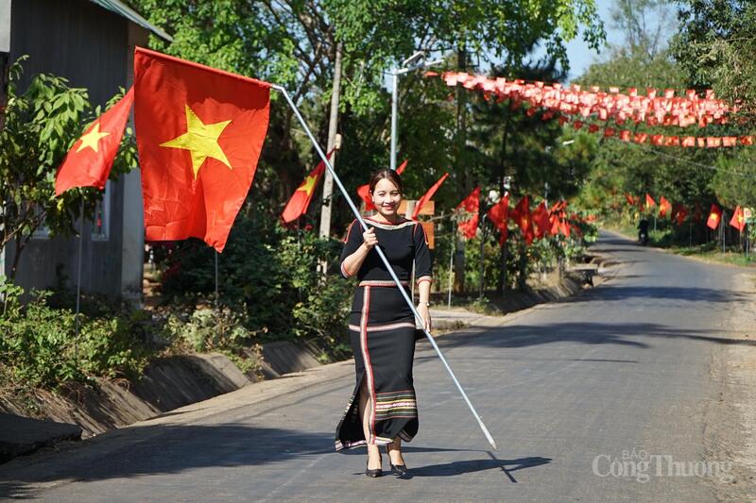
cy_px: 252
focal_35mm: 106
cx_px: 378
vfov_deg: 12.9
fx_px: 2225
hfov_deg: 19.3
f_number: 4
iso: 320
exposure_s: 1/2000
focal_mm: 71
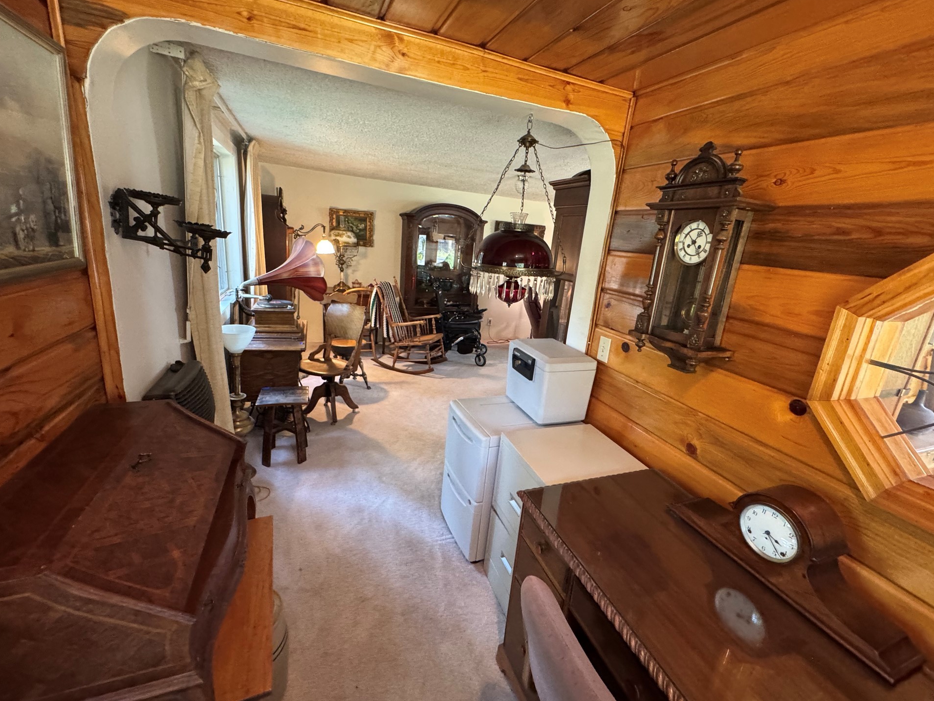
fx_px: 405
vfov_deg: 81.8
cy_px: 345
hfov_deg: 98.2
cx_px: 462
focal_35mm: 15
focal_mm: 2.22
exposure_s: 1/60
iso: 640
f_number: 2.2
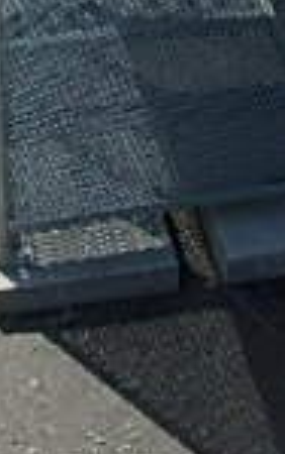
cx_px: 33
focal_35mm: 95
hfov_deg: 13.7
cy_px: -157
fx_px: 1178
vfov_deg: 19.8
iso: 125
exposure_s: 1/800
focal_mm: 3.7
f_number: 3.5
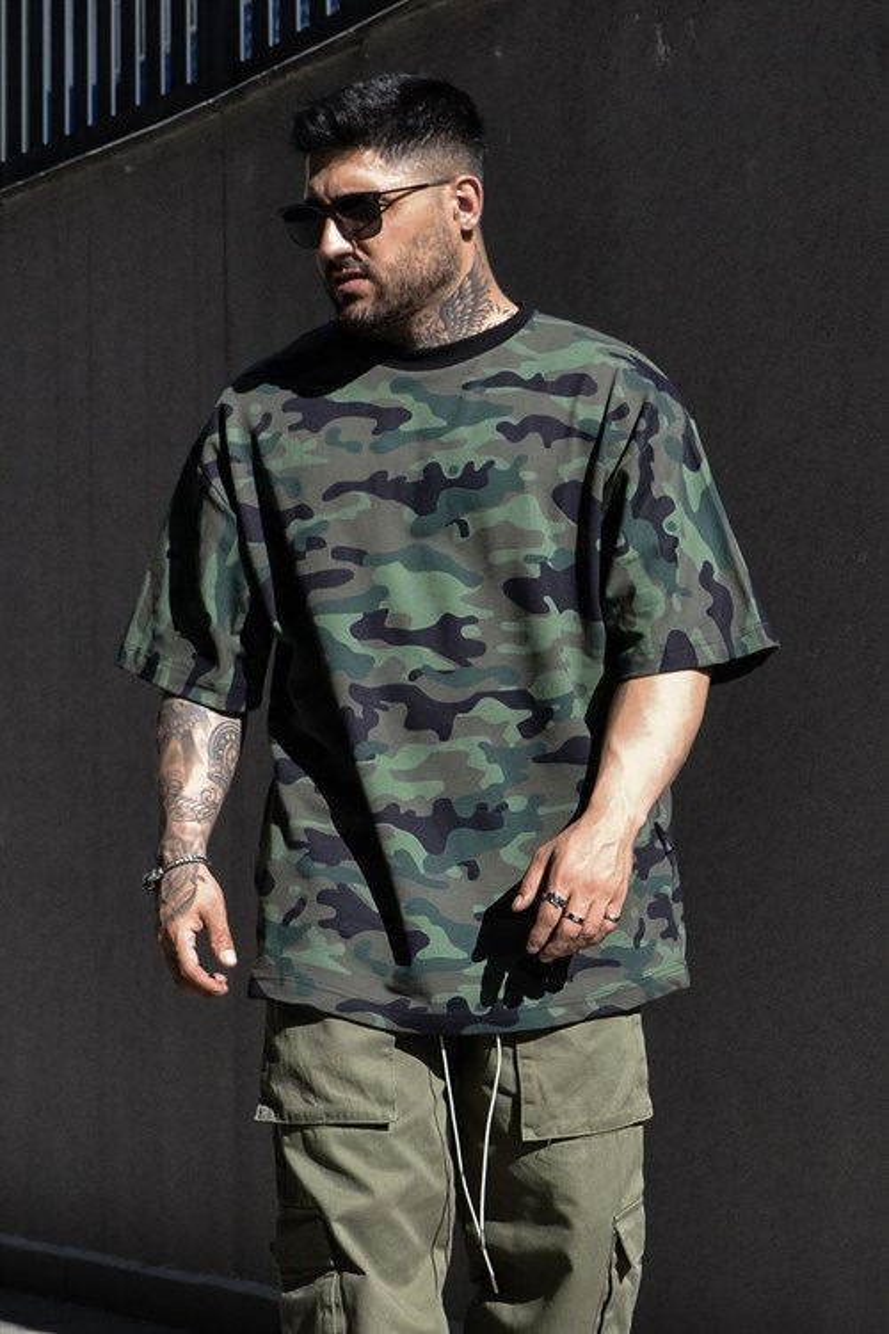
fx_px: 1445
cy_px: 667
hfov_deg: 34.2
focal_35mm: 39
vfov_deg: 49.6
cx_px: 444
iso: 400
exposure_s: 1/1250
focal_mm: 26
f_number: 5
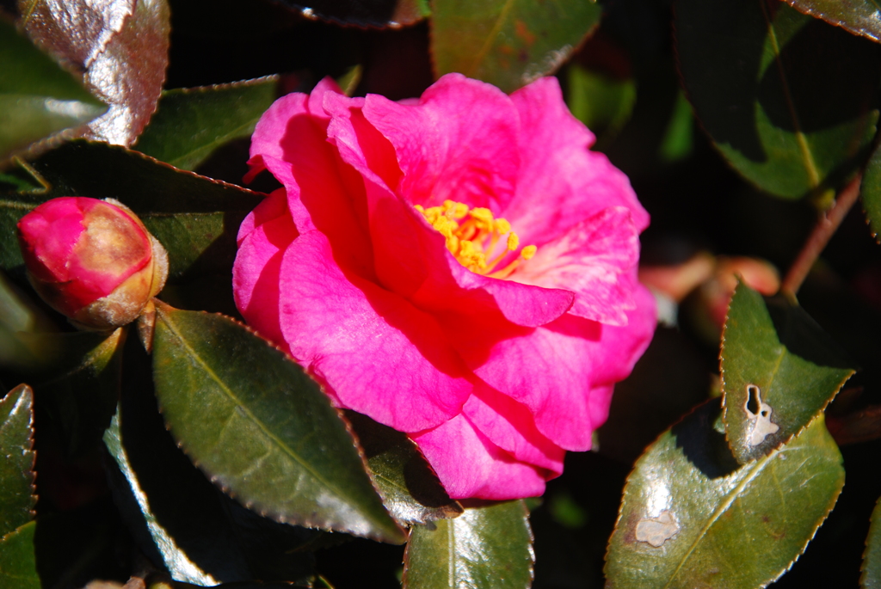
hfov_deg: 6.9
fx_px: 7349
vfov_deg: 4.6
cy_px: 294
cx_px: 440
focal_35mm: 300
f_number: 6.3
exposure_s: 1/320
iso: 100
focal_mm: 200
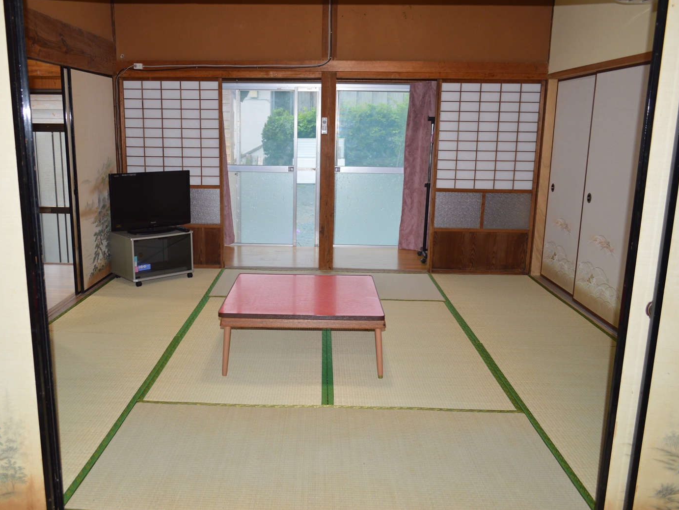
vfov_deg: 46.8
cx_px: 297
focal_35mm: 30
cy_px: 256
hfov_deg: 59.8
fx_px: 589
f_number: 3.5
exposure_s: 1/60
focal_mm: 18
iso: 400
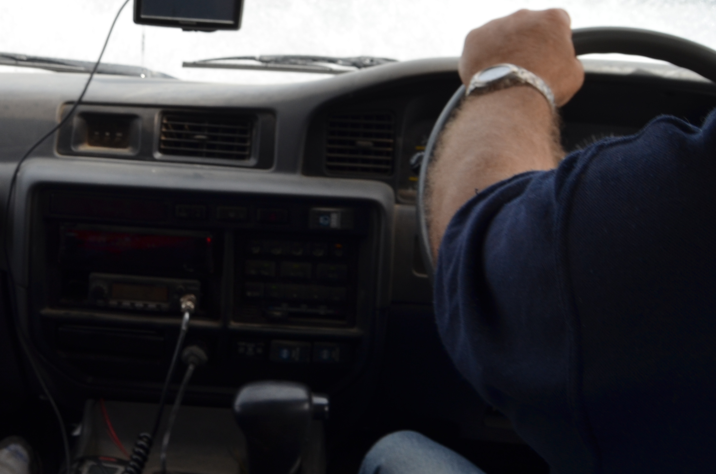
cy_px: 68
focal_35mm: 50
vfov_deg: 26.2
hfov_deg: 37.3
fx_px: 992
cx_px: 85
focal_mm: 18
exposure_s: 1/200
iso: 200
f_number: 7.1
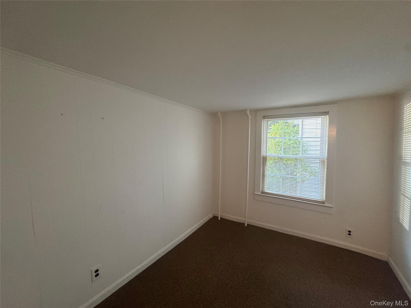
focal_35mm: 14
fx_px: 166
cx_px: 206
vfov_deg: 85.7
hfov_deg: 102.1
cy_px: 154
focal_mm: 2.22
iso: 400
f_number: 2.2
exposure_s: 1/60
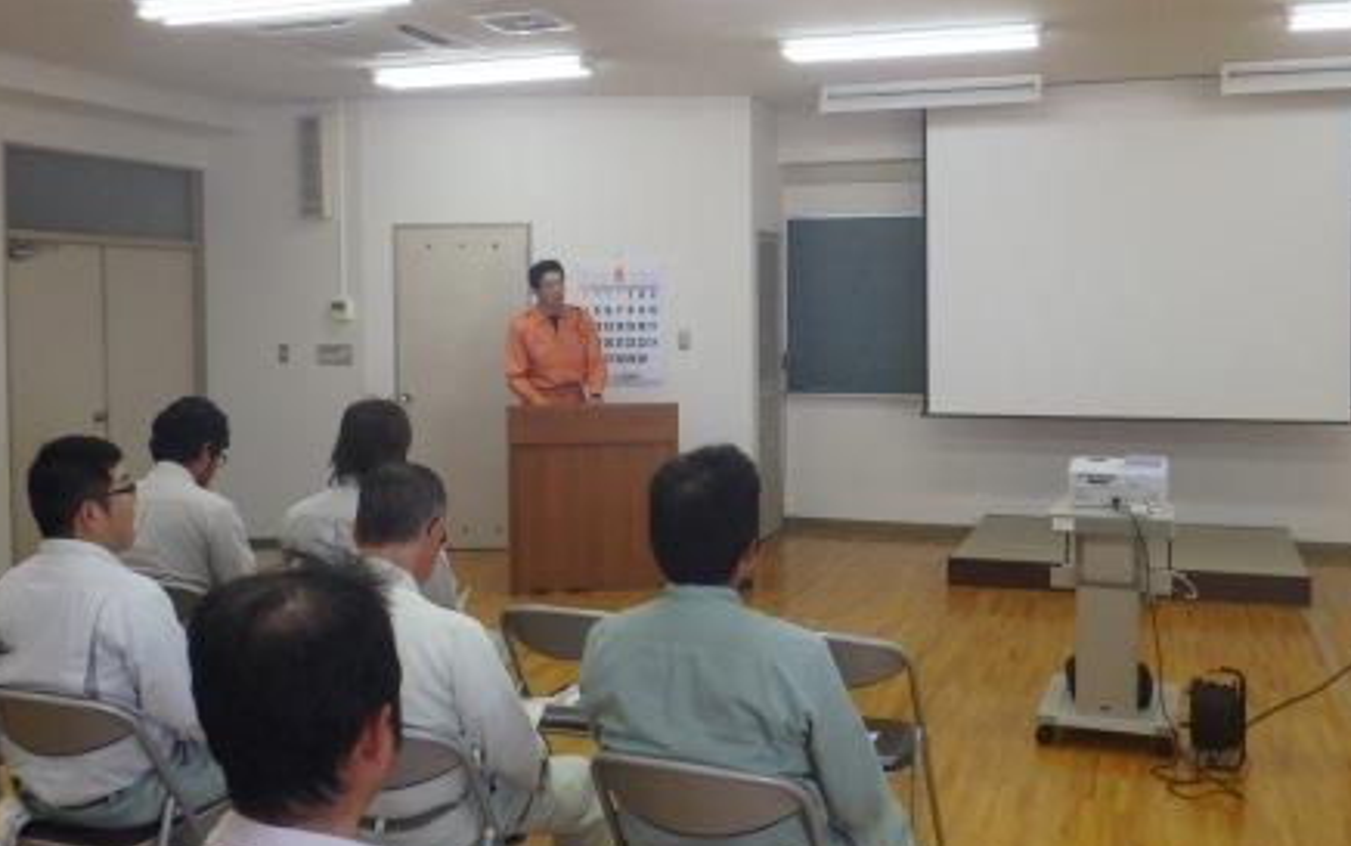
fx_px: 1363
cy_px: 369
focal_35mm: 37
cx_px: 679
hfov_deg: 52.7
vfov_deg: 34.4
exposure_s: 1/60
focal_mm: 6
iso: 500
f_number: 4.9
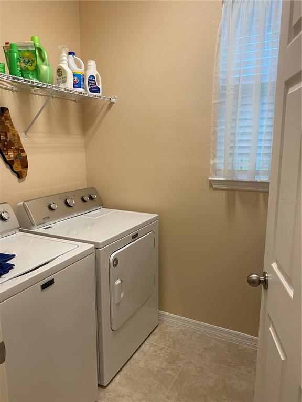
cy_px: 201
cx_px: 151
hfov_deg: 53.1
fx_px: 302
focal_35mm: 26
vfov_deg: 67.3
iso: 80
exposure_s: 1/60
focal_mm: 4.25
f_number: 1.8
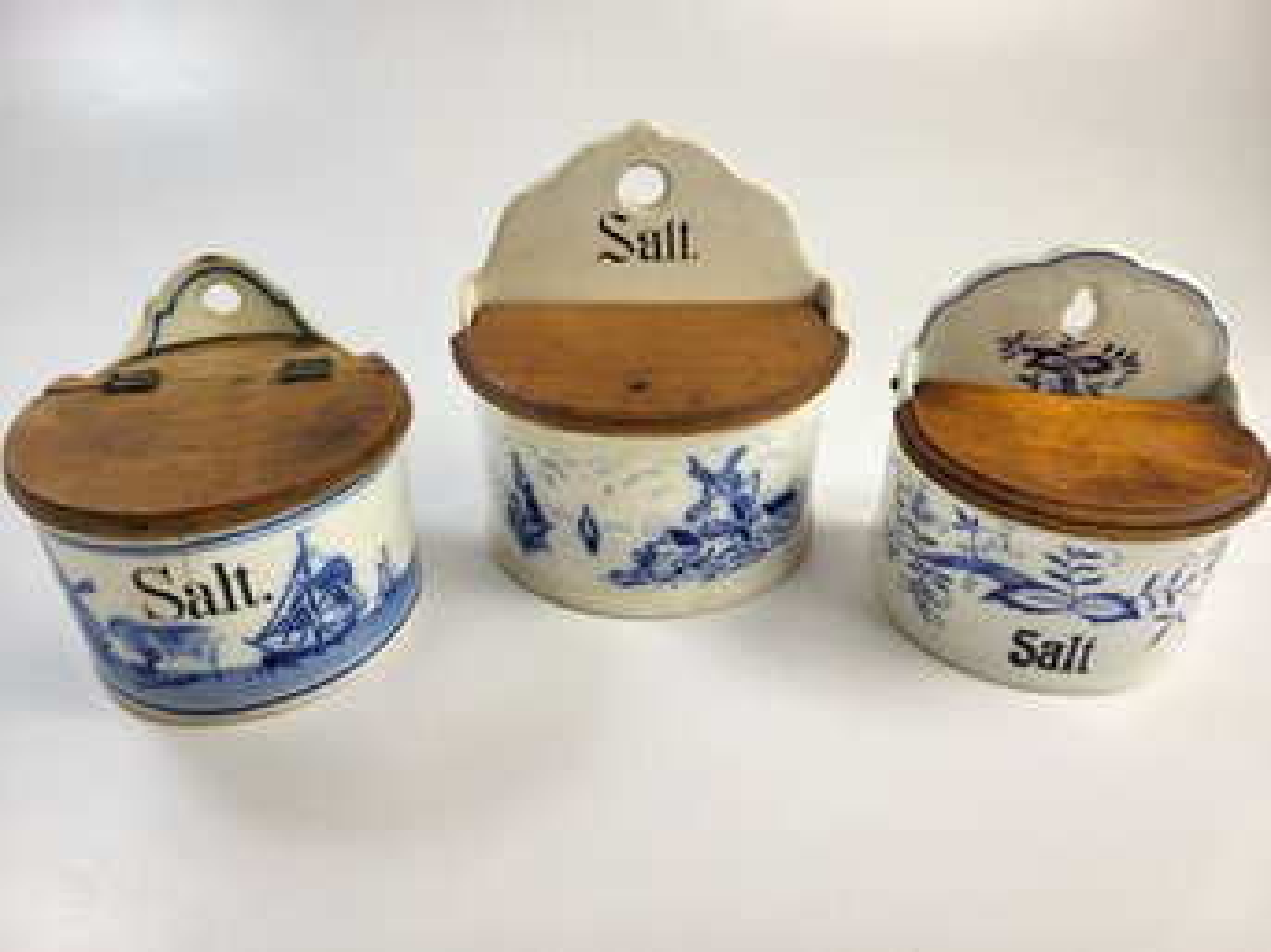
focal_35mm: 26
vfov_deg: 53.0
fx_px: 954
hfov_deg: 67.3
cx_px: 636
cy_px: 476
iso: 40
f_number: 1.8
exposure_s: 1/343
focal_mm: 5.4
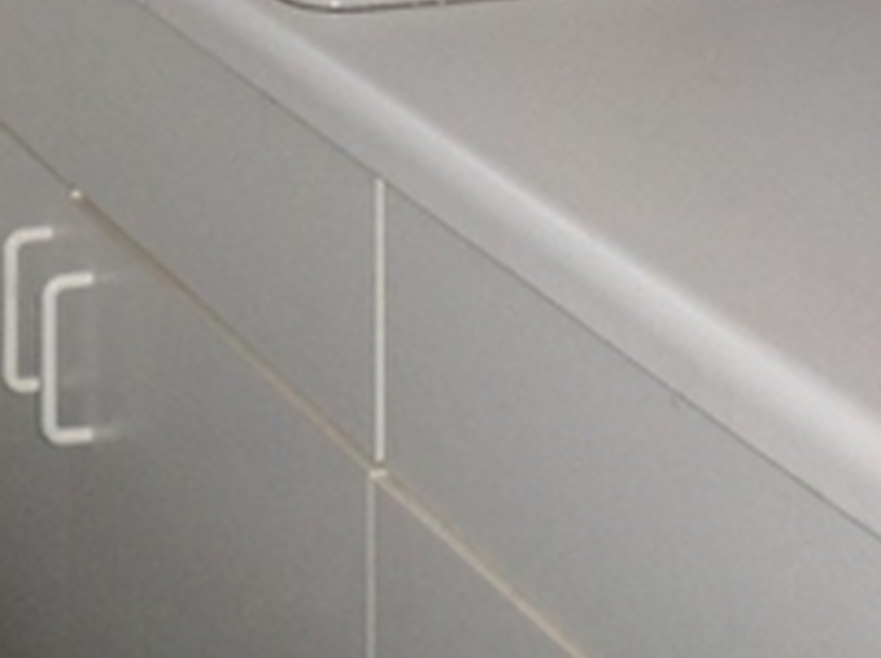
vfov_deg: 10.5
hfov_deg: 15.3
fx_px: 3228
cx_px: 17
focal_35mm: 127
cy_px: -763
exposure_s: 1/30
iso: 100
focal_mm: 4.5
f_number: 2.5
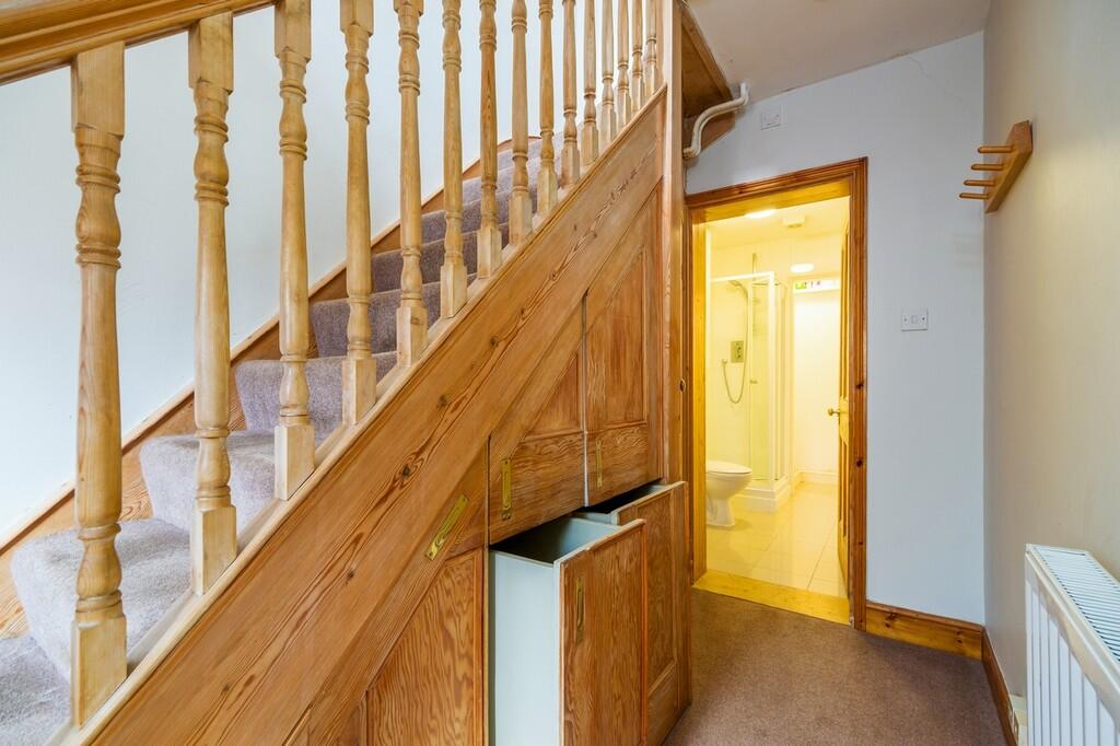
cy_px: 373
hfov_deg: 100.4
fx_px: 466
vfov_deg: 77.3
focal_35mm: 15
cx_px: 560
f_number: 7.1
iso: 160
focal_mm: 10.3
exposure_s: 1/2
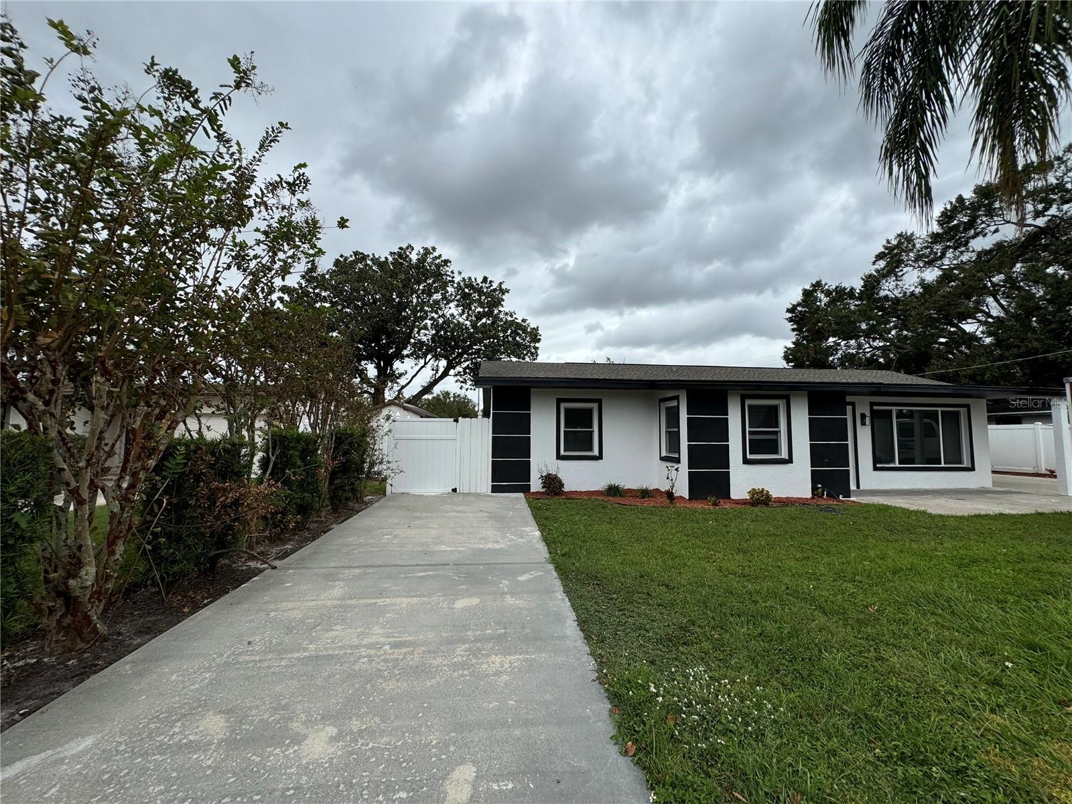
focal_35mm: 14
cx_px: 536
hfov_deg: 102.1
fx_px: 434
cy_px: 402
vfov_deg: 85.7
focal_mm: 2.22
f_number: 2.2
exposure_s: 1/1346
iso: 50
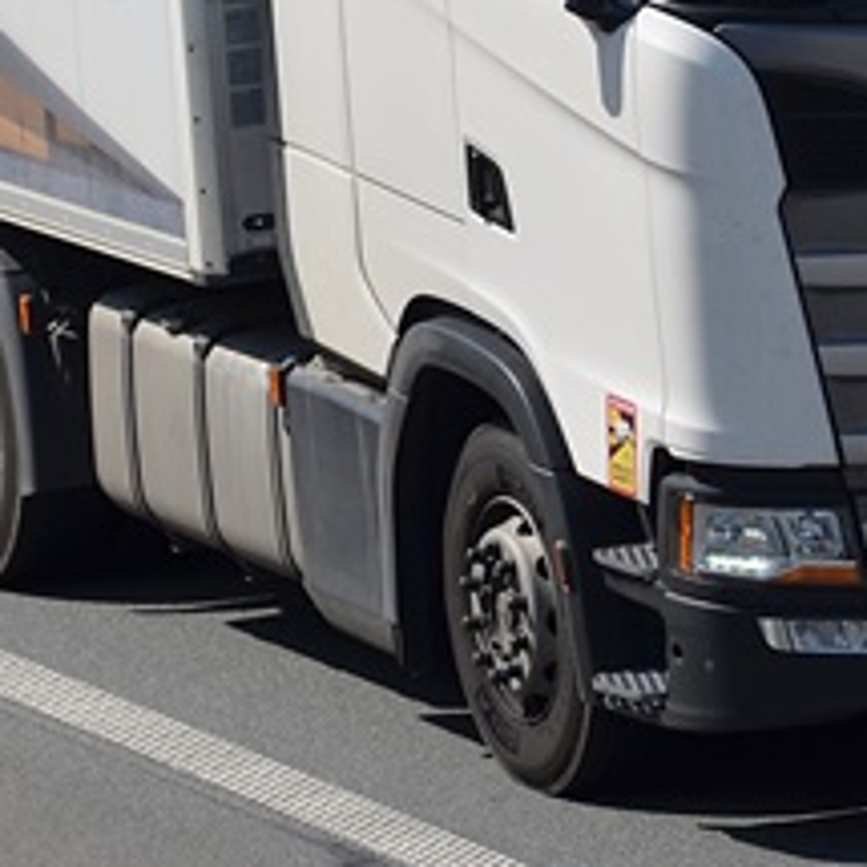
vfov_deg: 3.5
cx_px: 165
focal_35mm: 499
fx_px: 14128
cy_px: -127
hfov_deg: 3.5
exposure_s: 1/1000
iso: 110
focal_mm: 105
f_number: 5.6
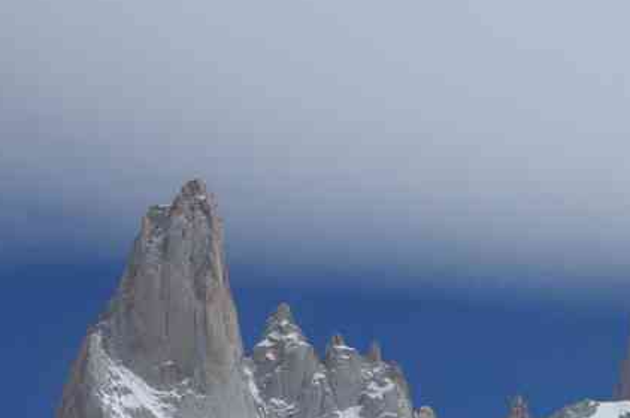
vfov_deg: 8.9
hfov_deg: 13.4
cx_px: 524
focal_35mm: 152
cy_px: 475
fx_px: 2656
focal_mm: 42.5
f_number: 9.5
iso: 100
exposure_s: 1/500
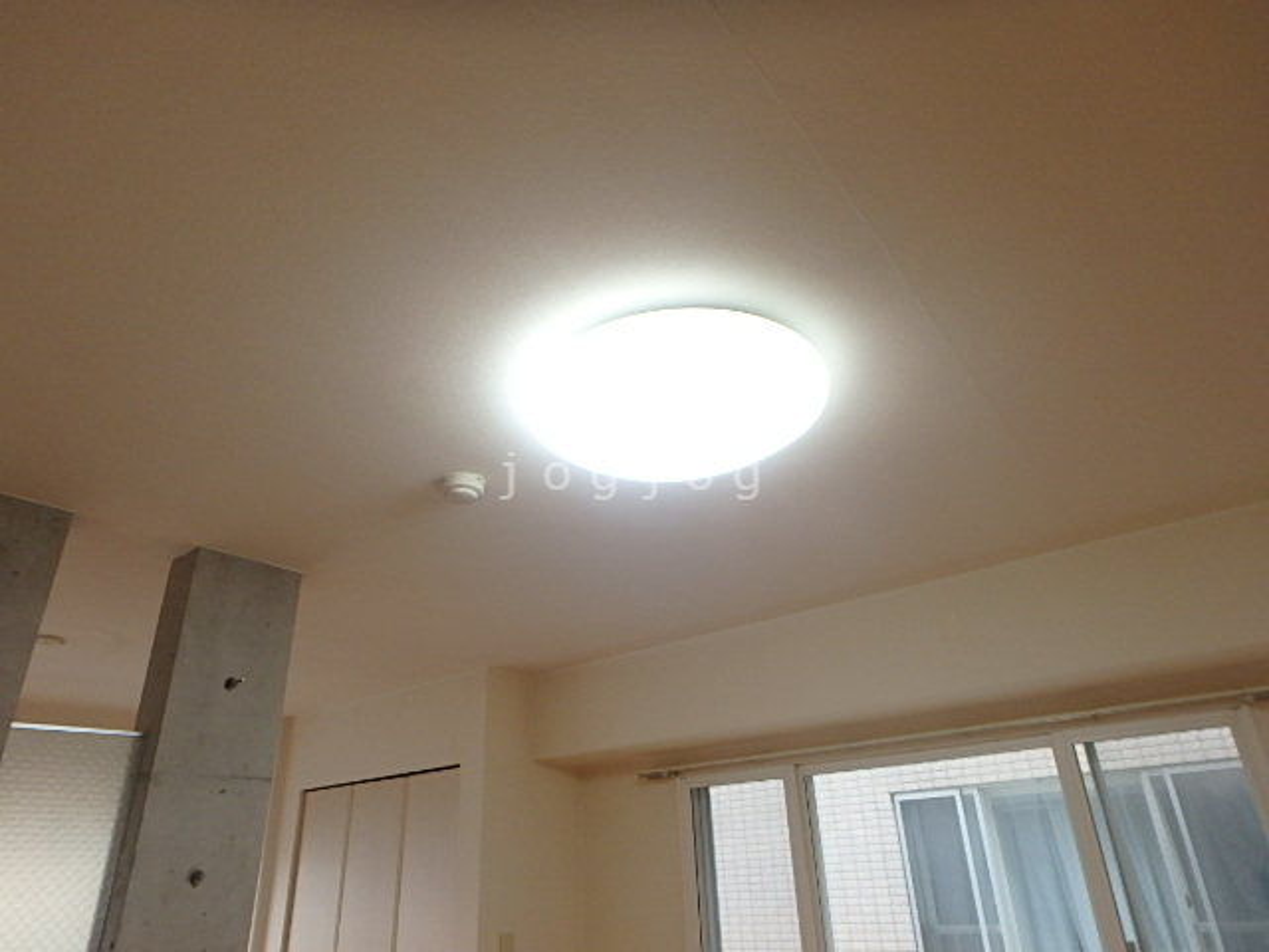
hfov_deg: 79.0
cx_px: 634
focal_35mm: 21
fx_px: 770
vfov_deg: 63.4
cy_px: 476
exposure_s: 1/40
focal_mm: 3.7
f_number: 3.5
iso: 200
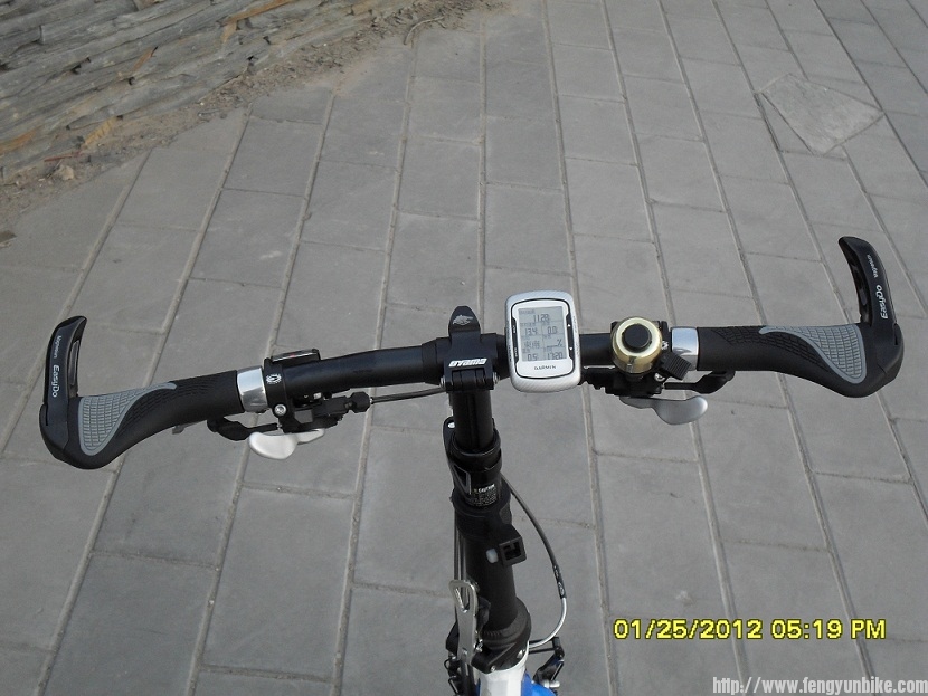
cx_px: 464
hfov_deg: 38.9
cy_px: 348
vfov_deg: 29.7
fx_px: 1314
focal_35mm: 49
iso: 200
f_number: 3.9
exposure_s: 1/20
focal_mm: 8.7
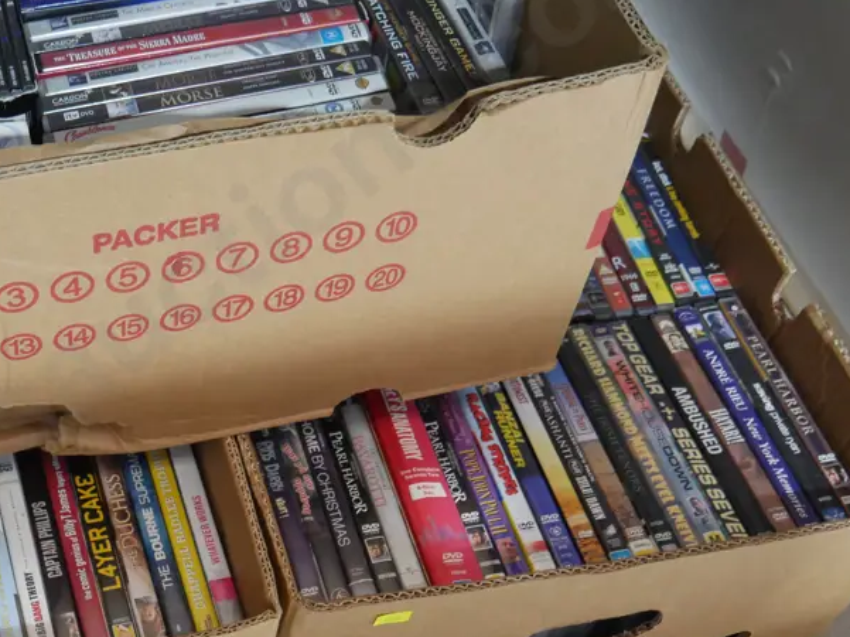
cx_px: 143
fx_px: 1423
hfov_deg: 32.2
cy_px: 326
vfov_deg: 25.2
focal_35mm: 58
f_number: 4
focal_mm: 17
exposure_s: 1/60
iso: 2000
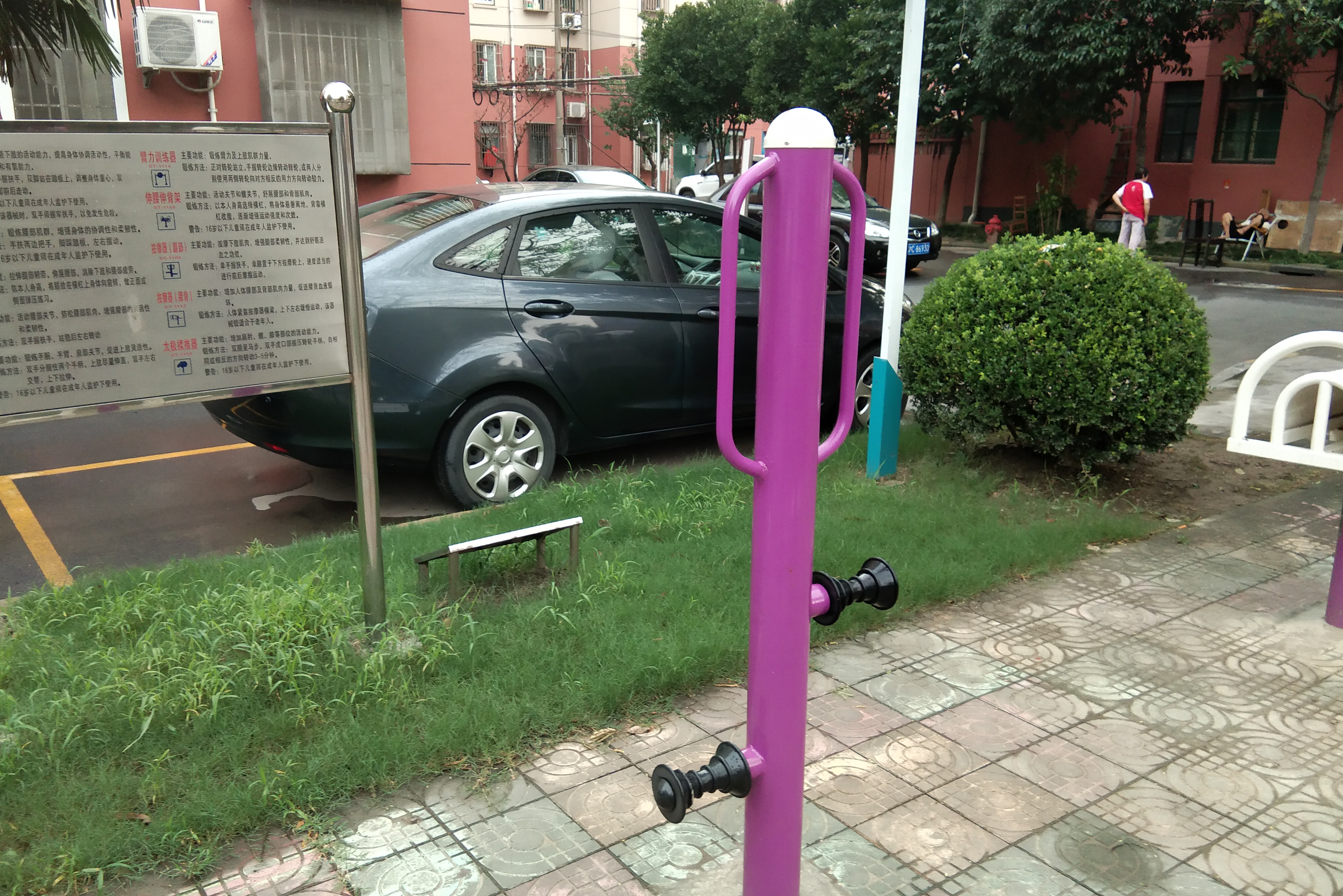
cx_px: 660
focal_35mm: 33
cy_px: 489
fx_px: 1231
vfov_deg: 39.9
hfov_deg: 57.2
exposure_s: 1/50
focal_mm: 3.69
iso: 125
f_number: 2.2
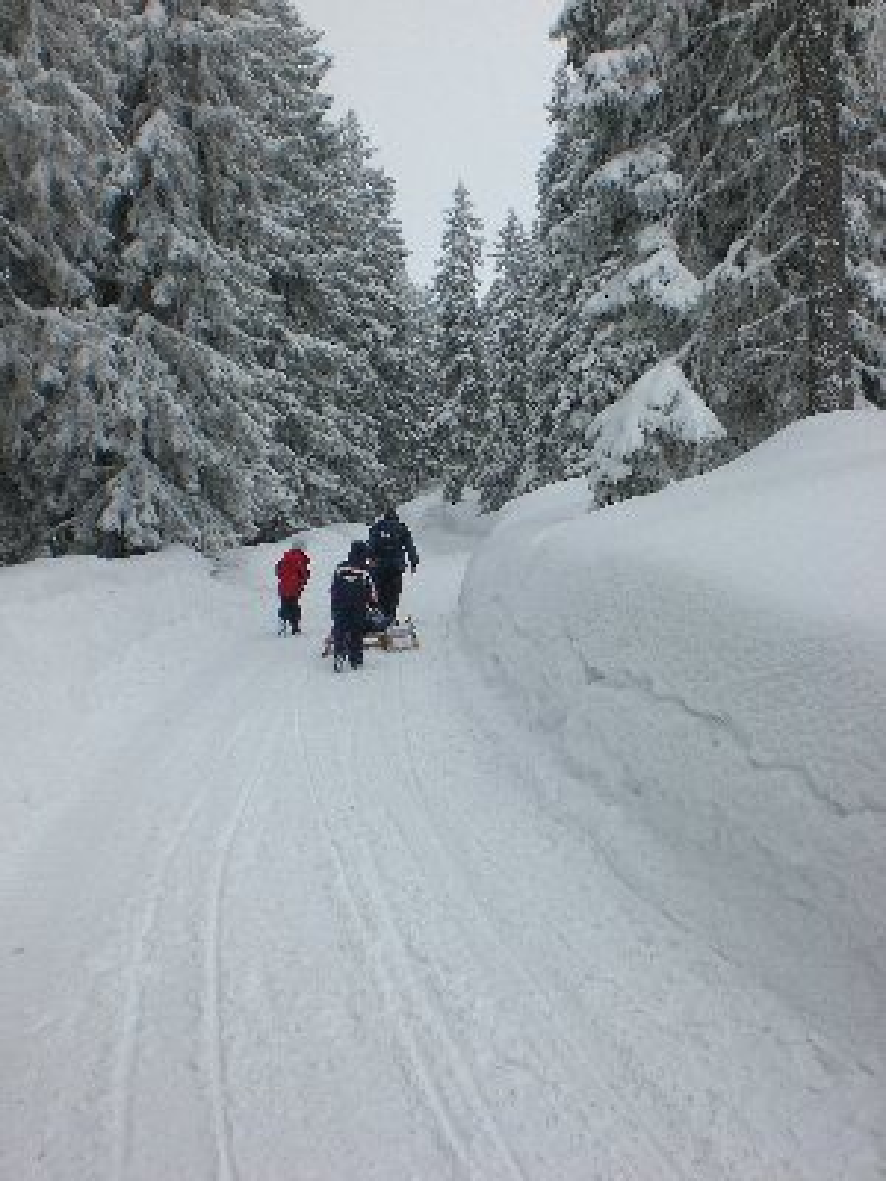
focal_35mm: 38
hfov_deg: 37.7
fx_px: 1297
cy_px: 590
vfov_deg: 49.0
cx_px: 443
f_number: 4.4
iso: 50
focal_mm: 6.3
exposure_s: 1/320
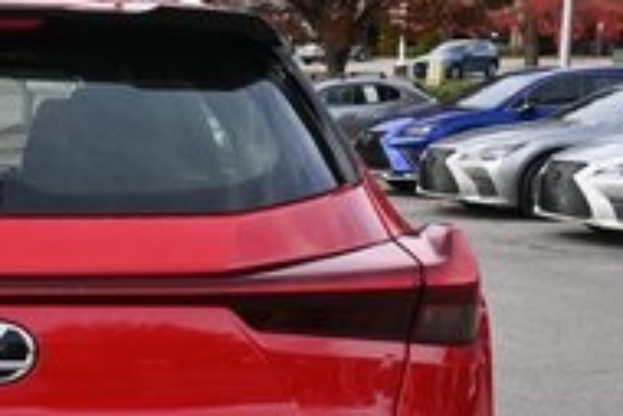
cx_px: -69
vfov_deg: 16.8
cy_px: 303
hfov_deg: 23.4
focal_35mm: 81
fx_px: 1403
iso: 125
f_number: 5.6
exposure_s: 1/250
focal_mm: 16
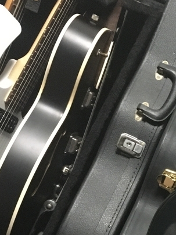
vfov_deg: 21.9
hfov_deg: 15.9
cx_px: 254
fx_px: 584
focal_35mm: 86
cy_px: 238
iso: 320
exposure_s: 1/15
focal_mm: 4.15
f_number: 2.2
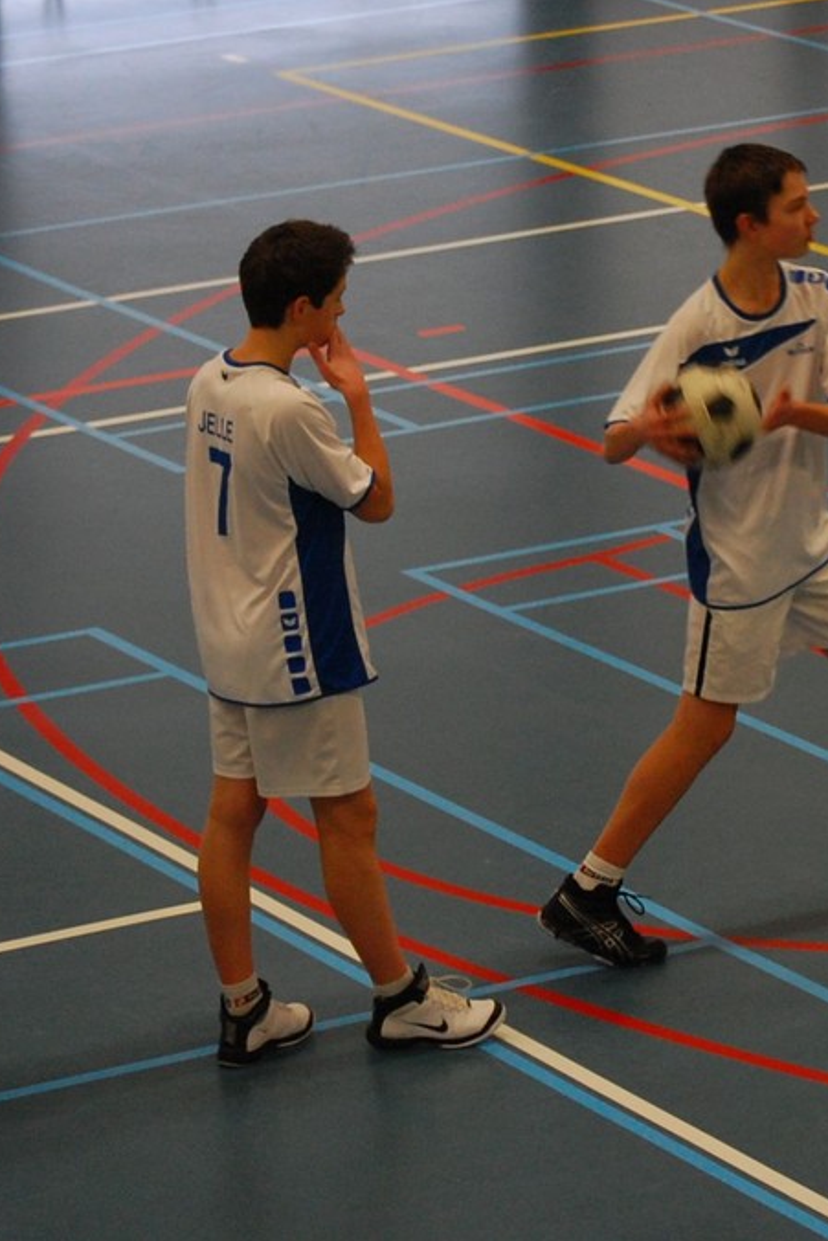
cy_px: 620
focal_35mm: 125
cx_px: 398
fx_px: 4302
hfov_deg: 11.0
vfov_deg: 16.4
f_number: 4
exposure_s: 1/60
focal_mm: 55
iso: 800
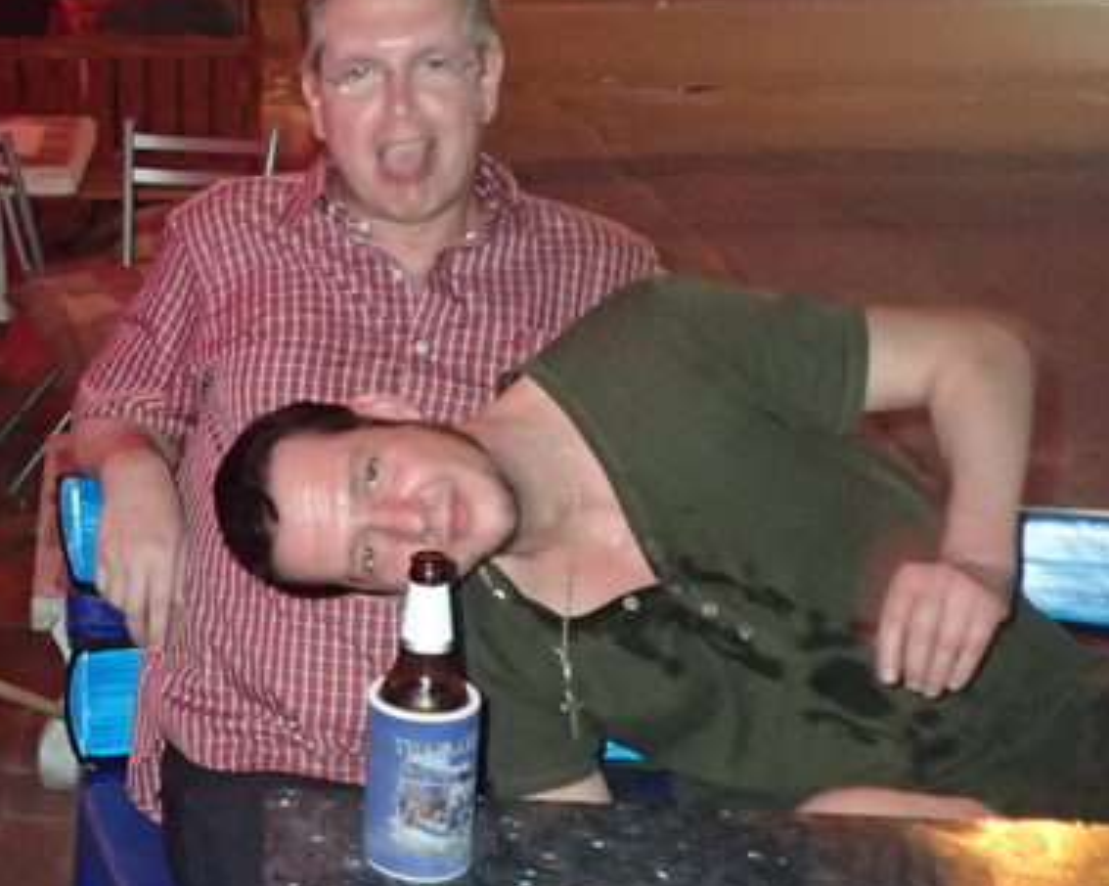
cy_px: 516
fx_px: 2034
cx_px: -50
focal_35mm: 62
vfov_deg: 24.5
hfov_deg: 28.3
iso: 800
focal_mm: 5.5
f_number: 2.3
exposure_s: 1/30
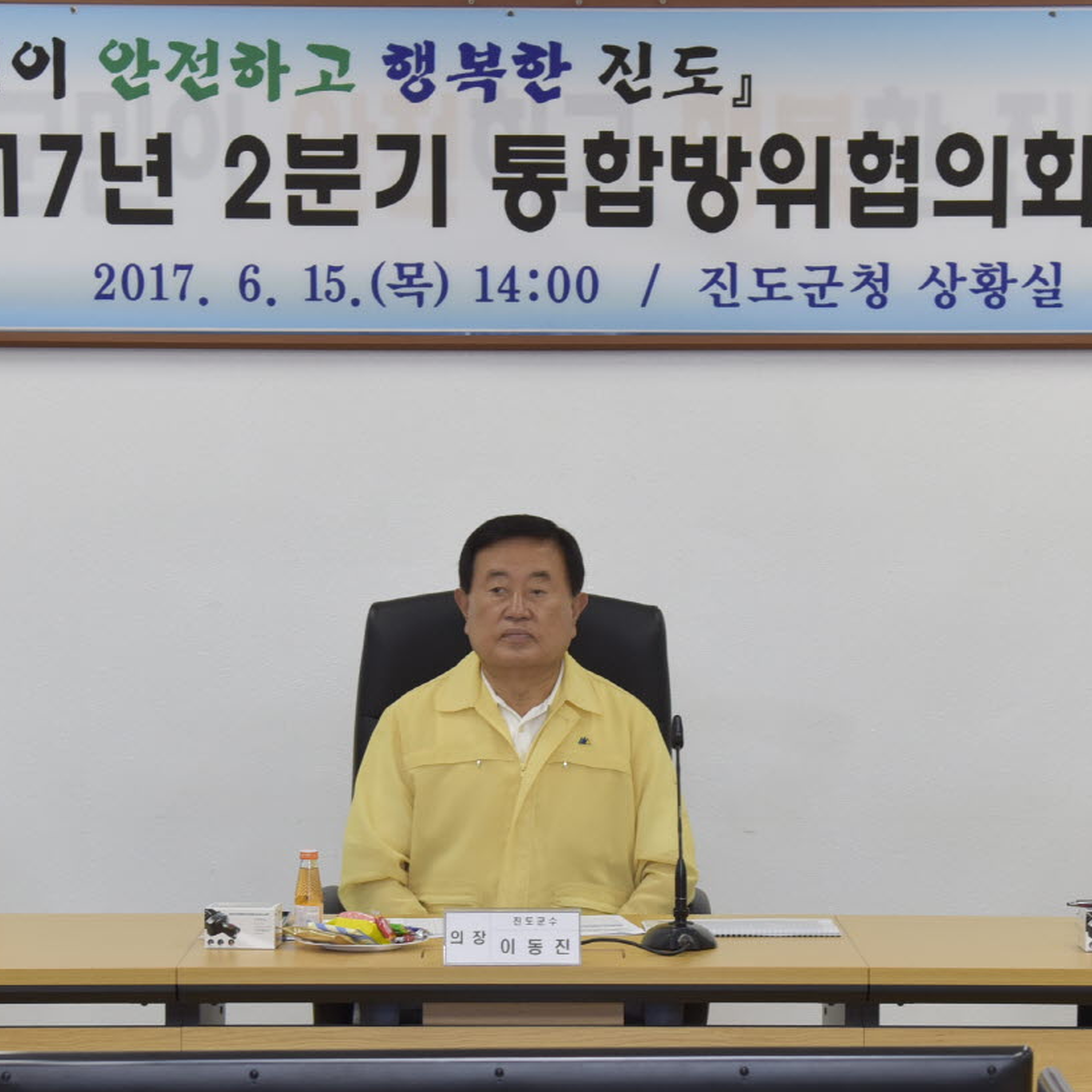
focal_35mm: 119
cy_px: 718
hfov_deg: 14.7
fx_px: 4247
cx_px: 556
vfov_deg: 14.6
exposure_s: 1/125
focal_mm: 52
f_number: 4.5
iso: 640
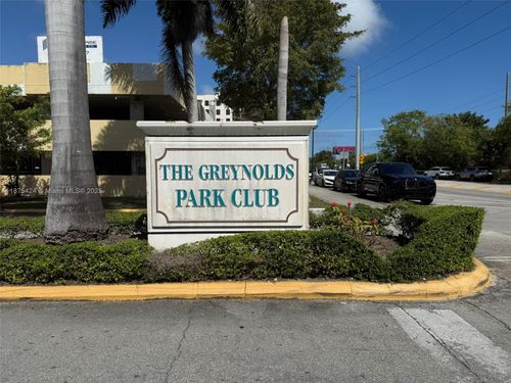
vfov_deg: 56.8
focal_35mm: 24
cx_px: 256
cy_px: 192
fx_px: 354
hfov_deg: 71.6
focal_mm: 6.76
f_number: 1.78
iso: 80
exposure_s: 1/10309
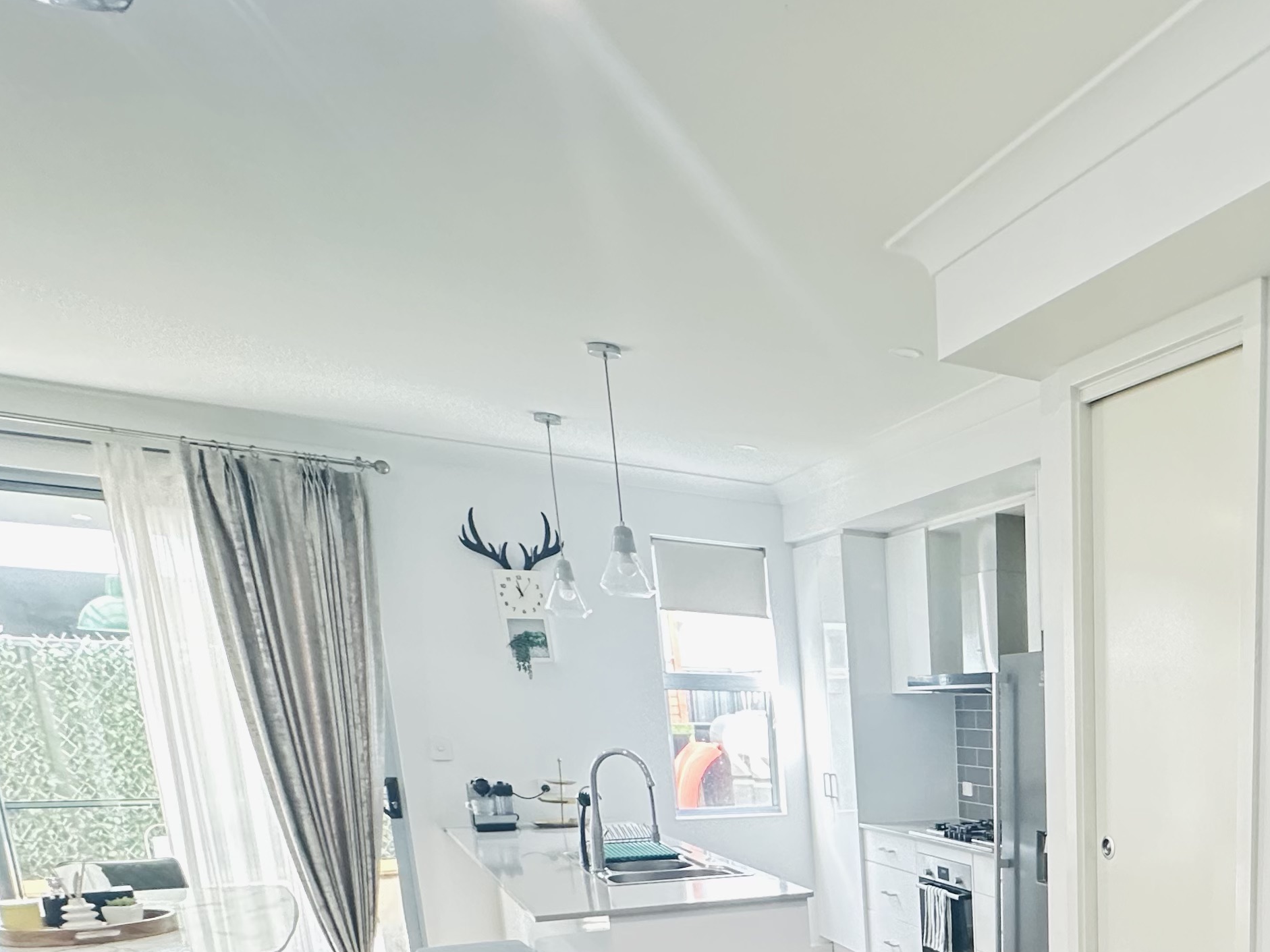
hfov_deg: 50.1
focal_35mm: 30
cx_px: 1237
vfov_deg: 40.8
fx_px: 1101
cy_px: 955
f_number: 2.2
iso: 320
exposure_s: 1/50
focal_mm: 2.22
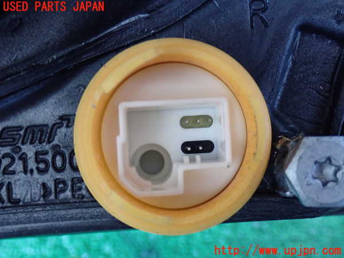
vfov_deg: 30.9
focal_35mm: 47
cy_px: 129
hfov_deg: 40.4
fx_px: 467
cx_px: 172
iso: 800
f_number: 3.1
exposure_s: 1/30
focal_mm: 8.4
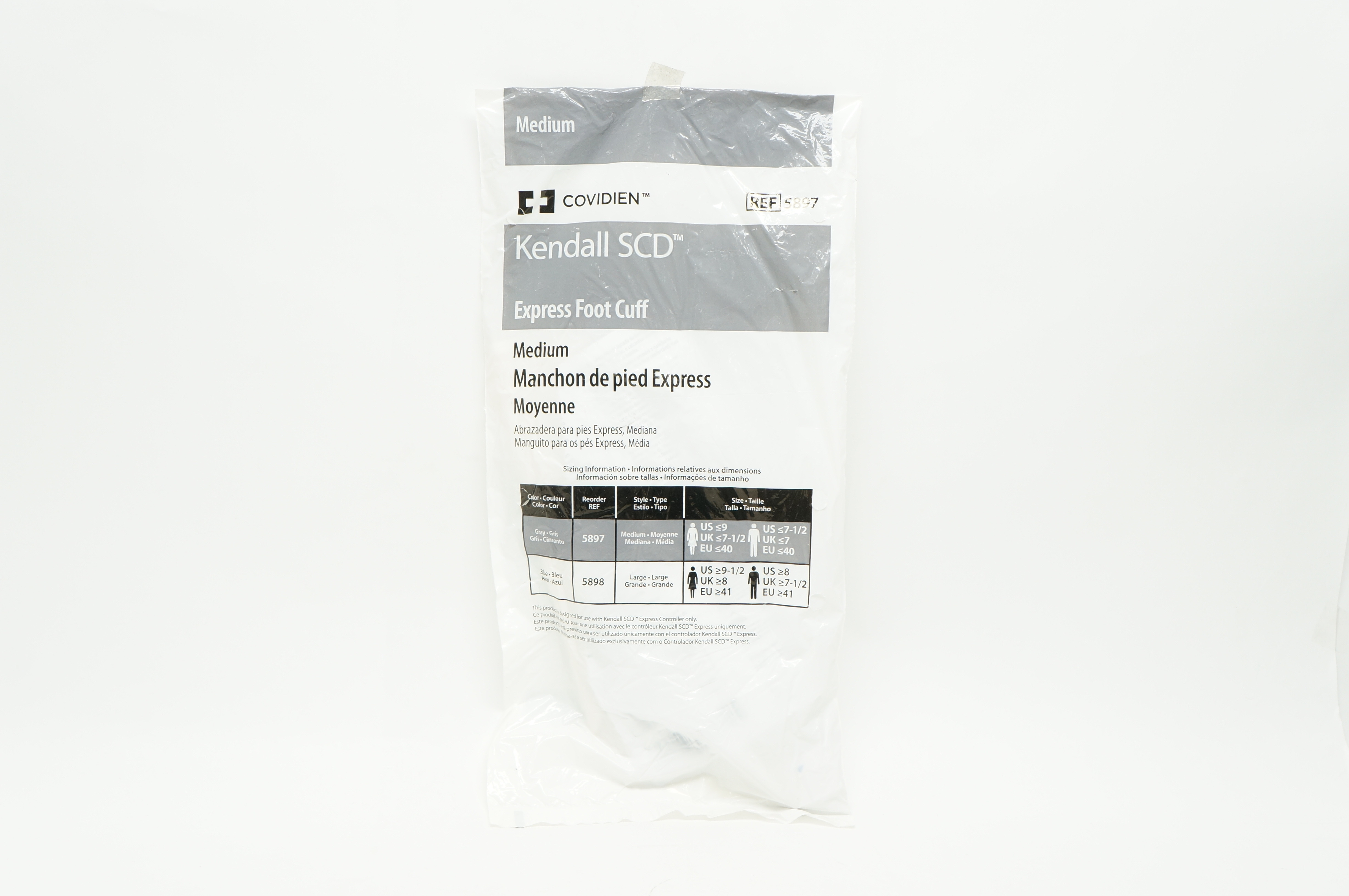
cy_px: 448
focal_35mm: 39
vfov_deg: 34.1
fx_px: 1460
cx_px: 674
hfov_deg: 49.6
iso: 400
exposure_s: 1/40
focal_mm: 26
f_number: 6.3
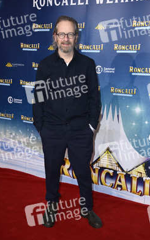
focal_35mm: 52
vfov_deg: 38.9
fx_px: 340
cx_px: 74
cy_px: 120
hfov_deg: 24.9
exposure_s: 1/250
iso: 1250
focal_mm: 50
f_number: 5.6
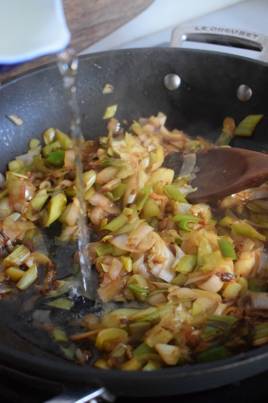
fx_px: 670
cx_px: 134
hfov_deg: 22.6
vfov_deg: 33.4
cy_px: 202
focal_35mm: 60
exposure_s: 1/60
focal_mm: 40
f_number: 4.8
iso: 4500
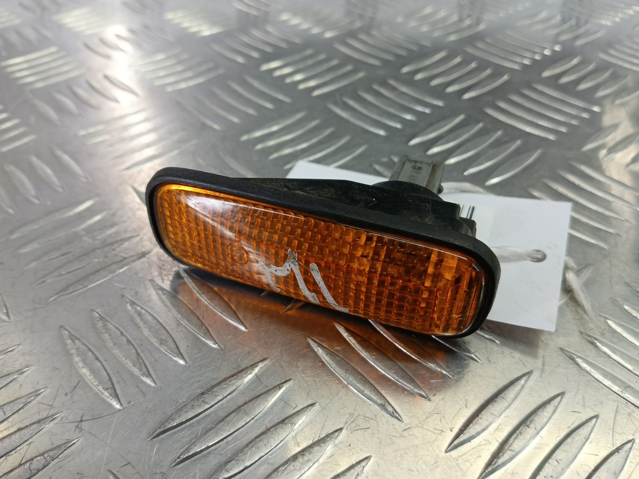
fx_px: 425
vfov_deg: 58.9
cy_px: 240
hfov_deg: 73.9
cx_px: 320
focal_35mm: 23
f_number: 1.6
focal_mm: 4.11
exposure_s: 1/50
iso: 121
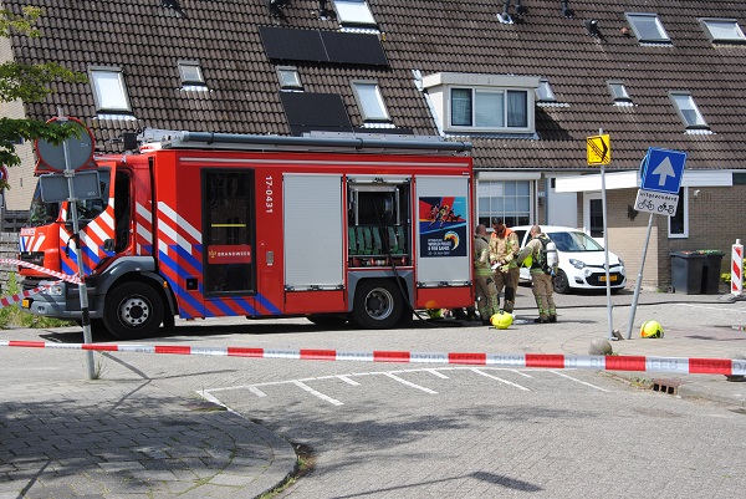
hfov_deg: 33.4
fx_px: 1244
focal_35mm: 60
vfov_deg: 22.7
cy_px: 250
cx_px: 373
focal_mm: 40
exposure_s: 1/250
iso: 100
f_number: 8
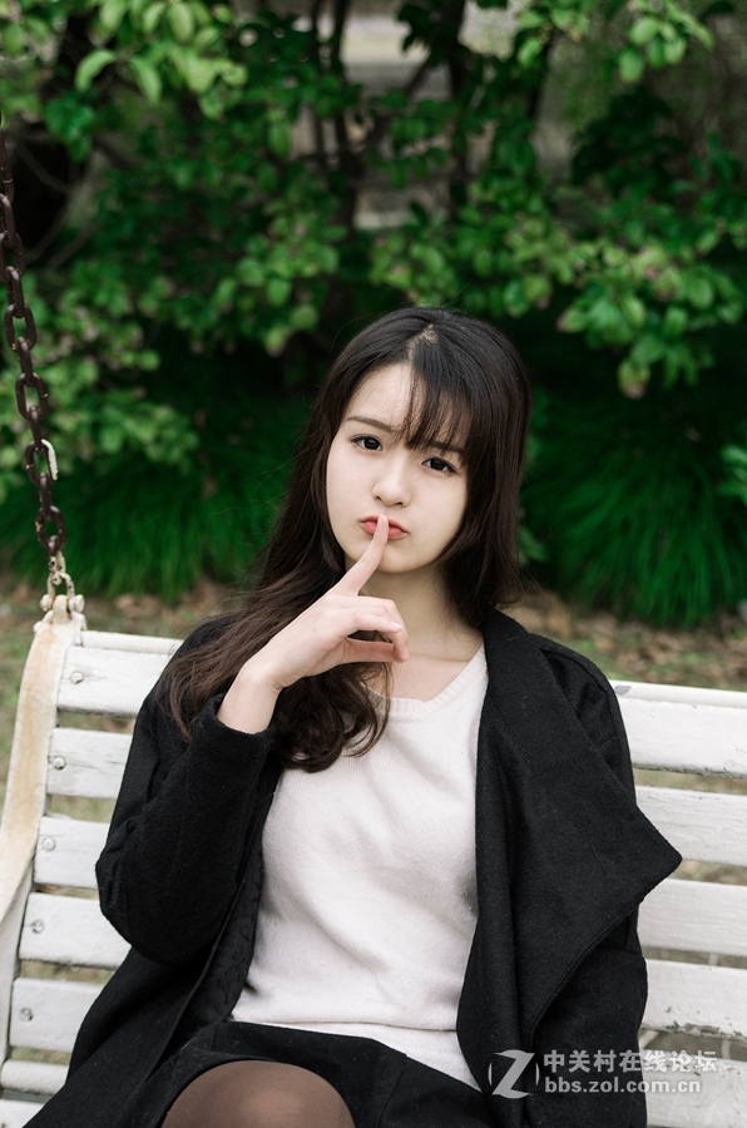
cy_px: 564
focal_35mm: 75
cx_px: 374
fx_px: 2345
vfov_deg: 27.0
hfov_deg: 18.1
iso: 400
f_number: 2.8
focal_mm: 50
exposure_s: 1/200
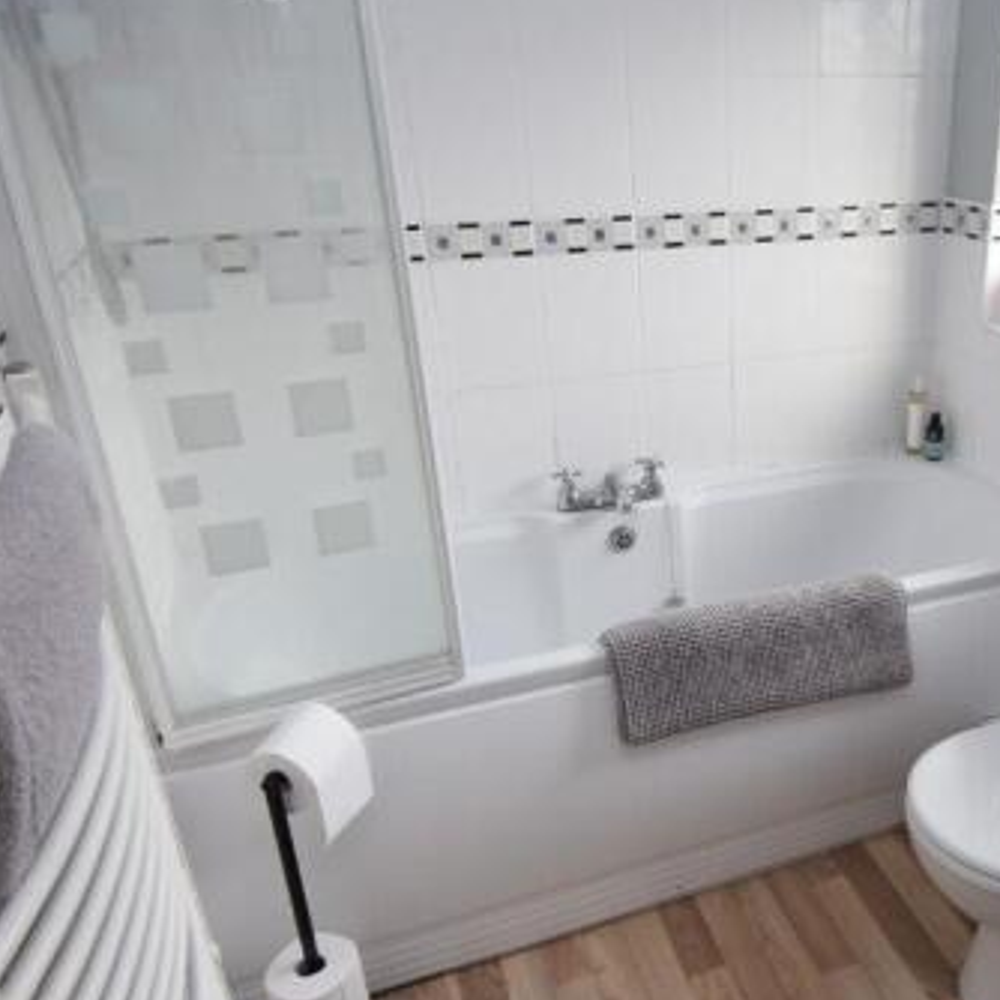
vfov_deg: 54.0
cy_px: 540
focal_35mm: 30
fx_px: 981
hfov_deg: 51.4
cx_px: 769
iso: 400
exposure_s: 1/125
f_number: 5.6
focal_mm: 12
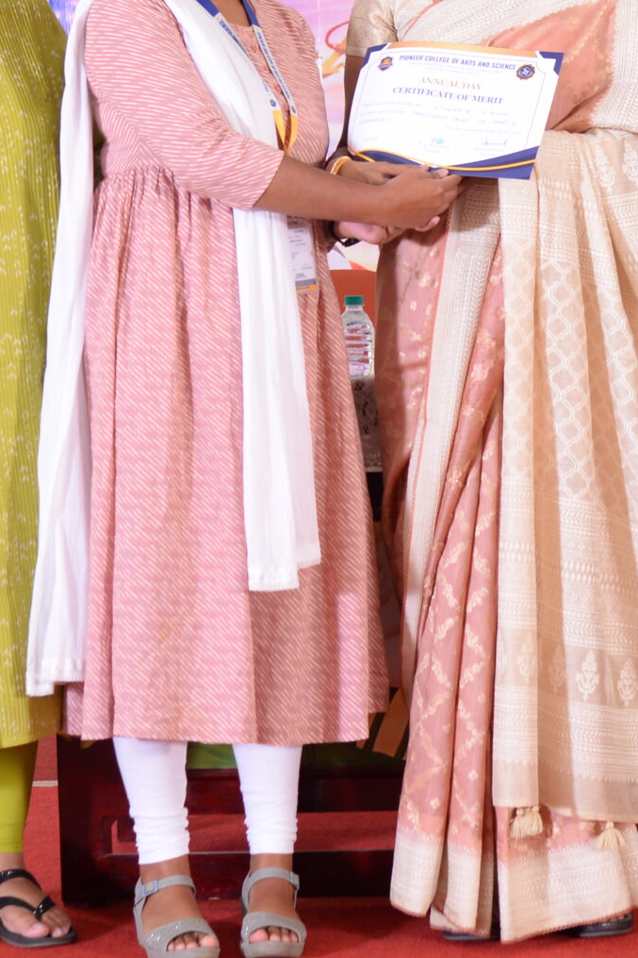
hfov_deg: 11.3
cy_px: 206
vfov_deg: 16.8
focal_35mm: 121
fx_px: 3217
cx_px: 401
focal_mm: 48
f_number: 5.6
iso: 400
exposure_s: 1/125
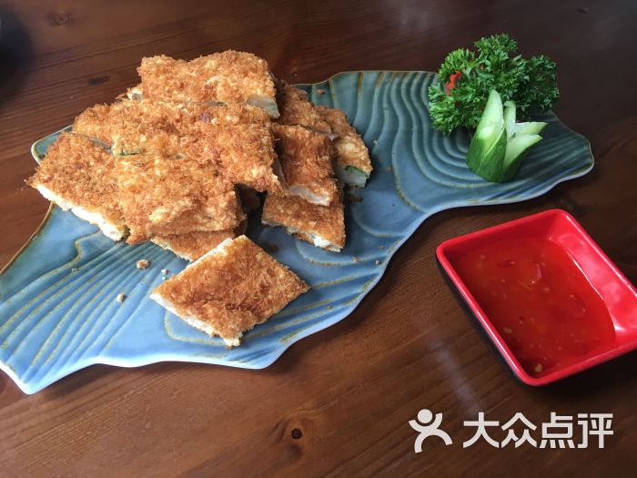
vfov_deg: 48.2
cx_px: 318
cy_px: 239
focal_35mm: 29
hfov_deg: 61.7
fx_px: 534
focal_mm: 4.15
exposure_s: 1/33
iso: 80
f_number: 2.2
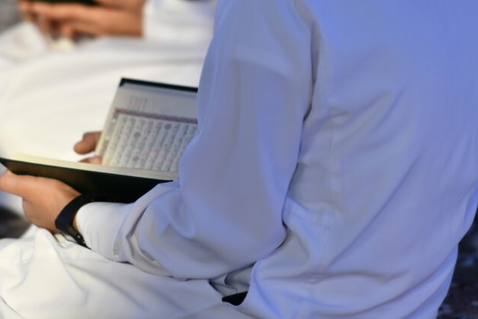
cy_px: 150
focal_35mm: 364
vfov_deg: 3.8
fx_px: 4833
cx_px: 220
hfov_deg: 5.7
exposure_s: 1/160
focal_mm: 200
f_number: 2.8
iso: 280
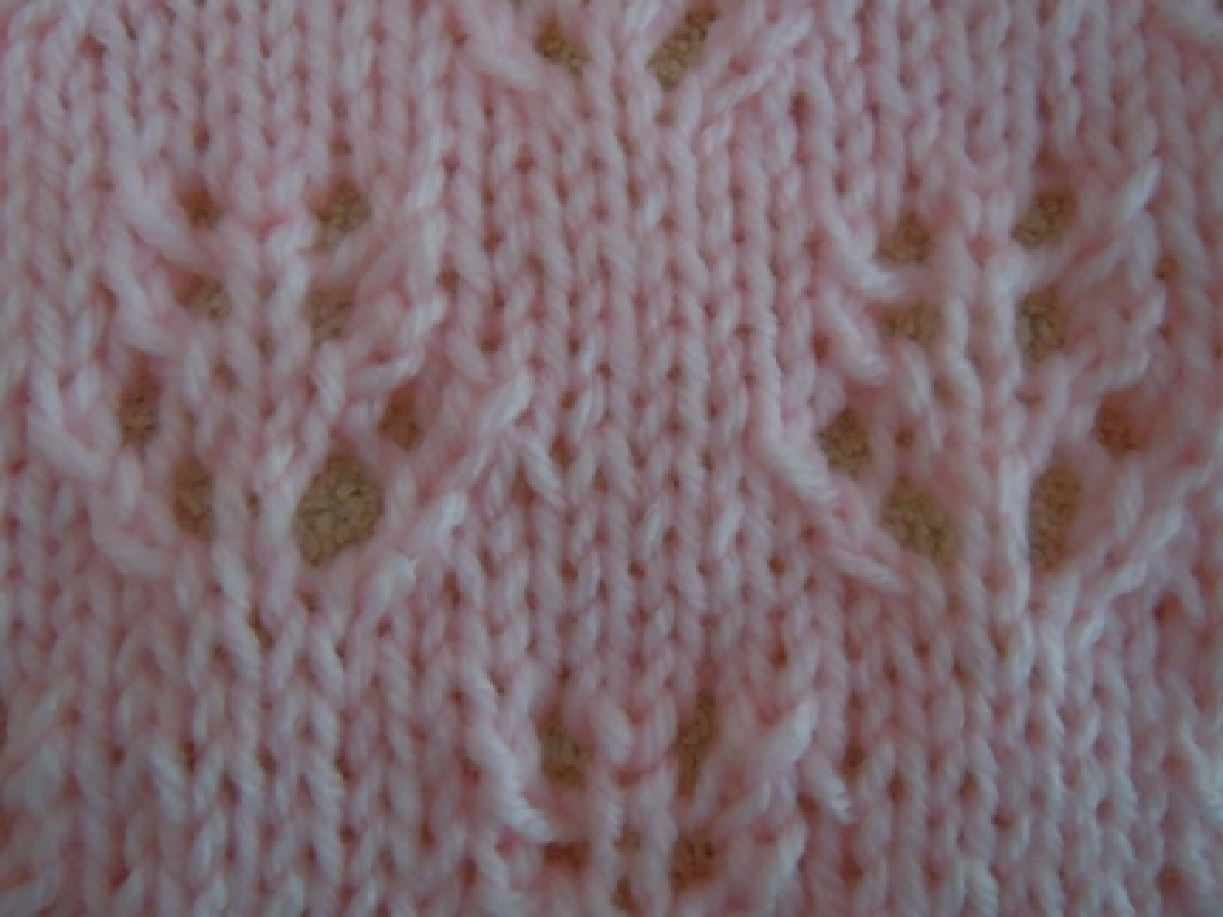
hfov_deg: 60.0
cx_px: 612
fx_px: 1060
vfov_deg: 46.8
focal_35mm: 30
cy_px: 458
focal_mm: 5.4
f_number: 3.5
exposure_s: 1/20
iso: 800
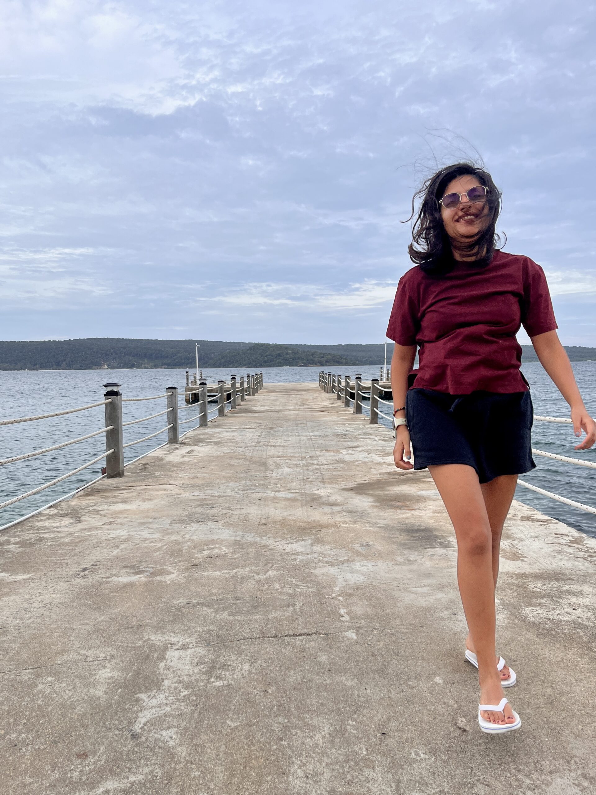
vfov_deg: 67.3
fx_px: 597
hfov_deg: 53.1
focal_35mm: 26
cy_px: 398
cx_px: 298
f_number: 1.6
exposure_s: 1/1862
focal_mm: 5.1
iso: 50
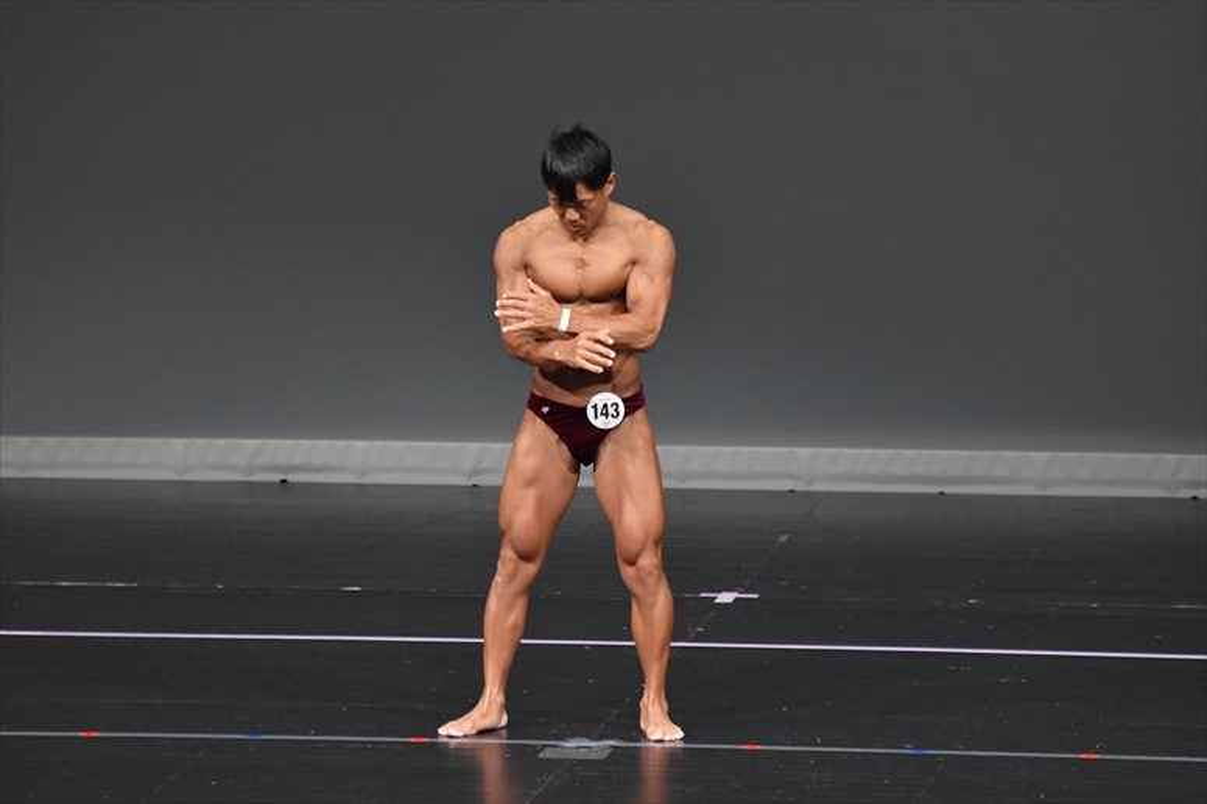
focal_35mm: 315
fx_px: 10556
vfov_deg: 4.4
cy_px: 402
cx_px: 604
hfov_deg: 6.5
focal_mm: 210
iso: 4000
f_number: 5.6
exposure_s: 1/400
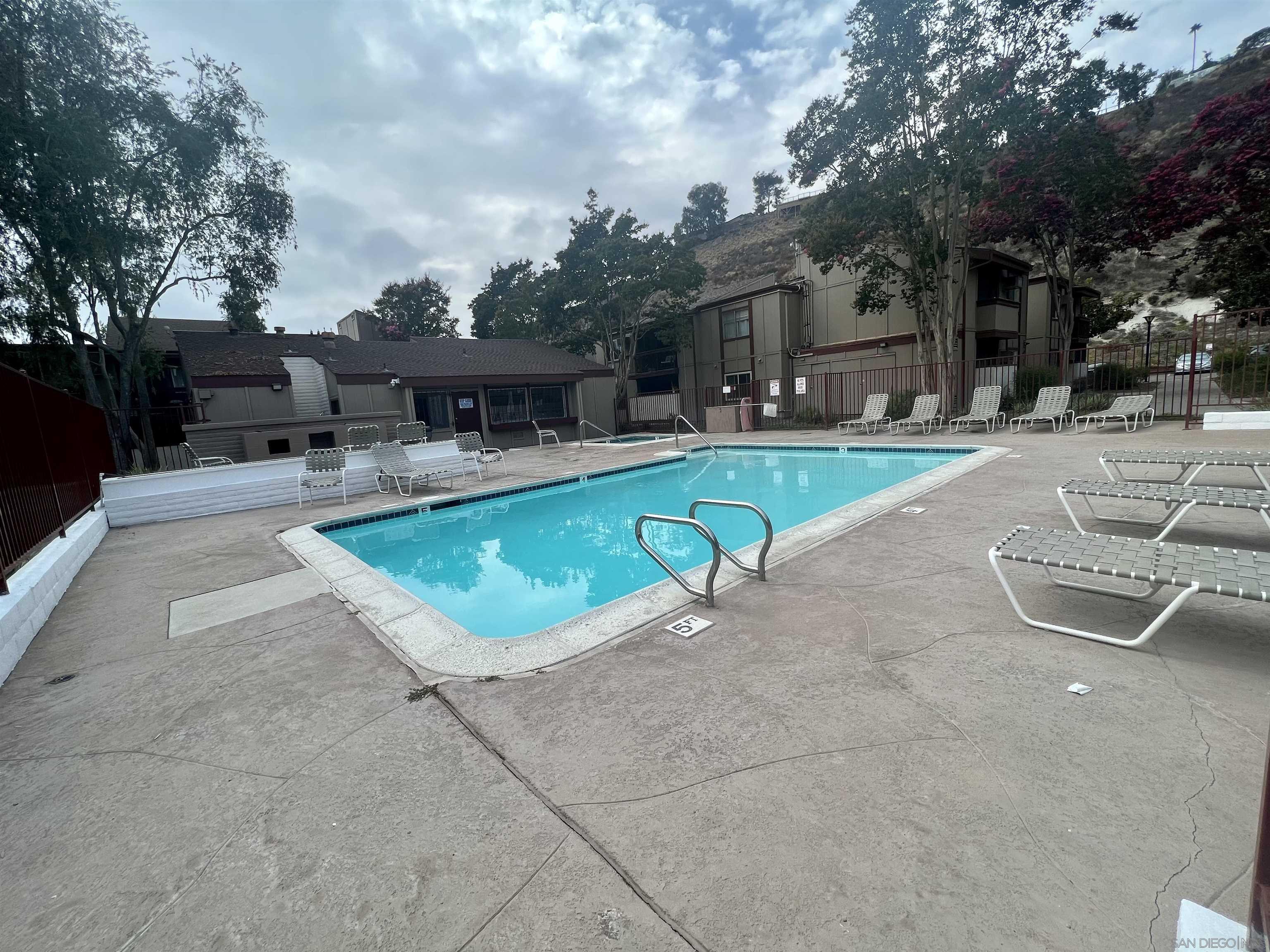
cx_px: 635
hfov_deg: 106.2
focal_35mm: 13
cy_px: 476
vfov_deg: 89.9
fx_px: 477
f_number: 1.8
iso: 32
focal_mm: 1.57
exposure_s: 1/861
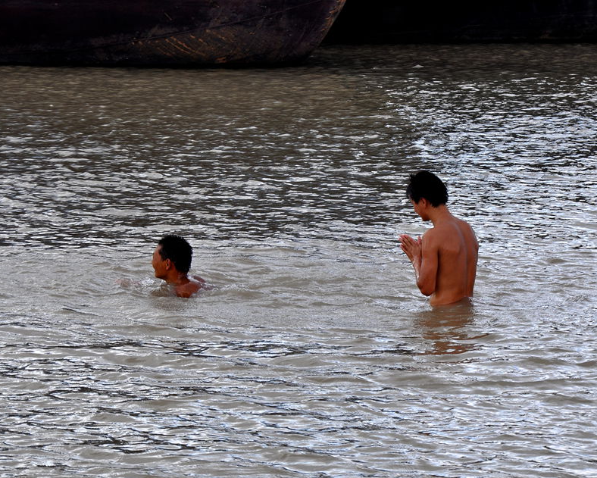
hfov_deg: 11.5
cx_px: 346
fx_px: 2969
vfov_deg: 9.2
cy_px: 251
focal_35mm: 168
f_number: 10
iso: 200
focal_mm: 92
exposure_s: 1/250
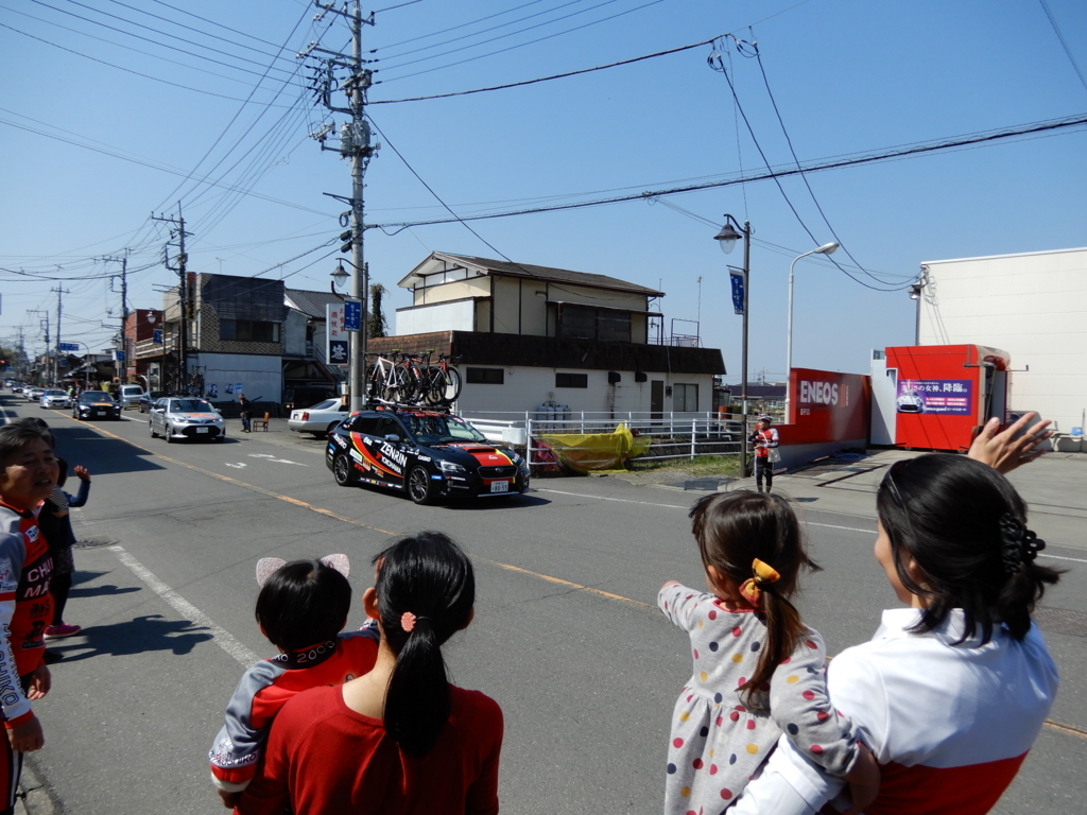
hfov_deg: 71.6
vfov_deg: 56.8
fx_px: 754
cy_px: 408
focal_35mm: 24
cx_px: 544
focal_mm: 4.3
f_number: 3.4
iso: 80
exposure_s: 1/1250
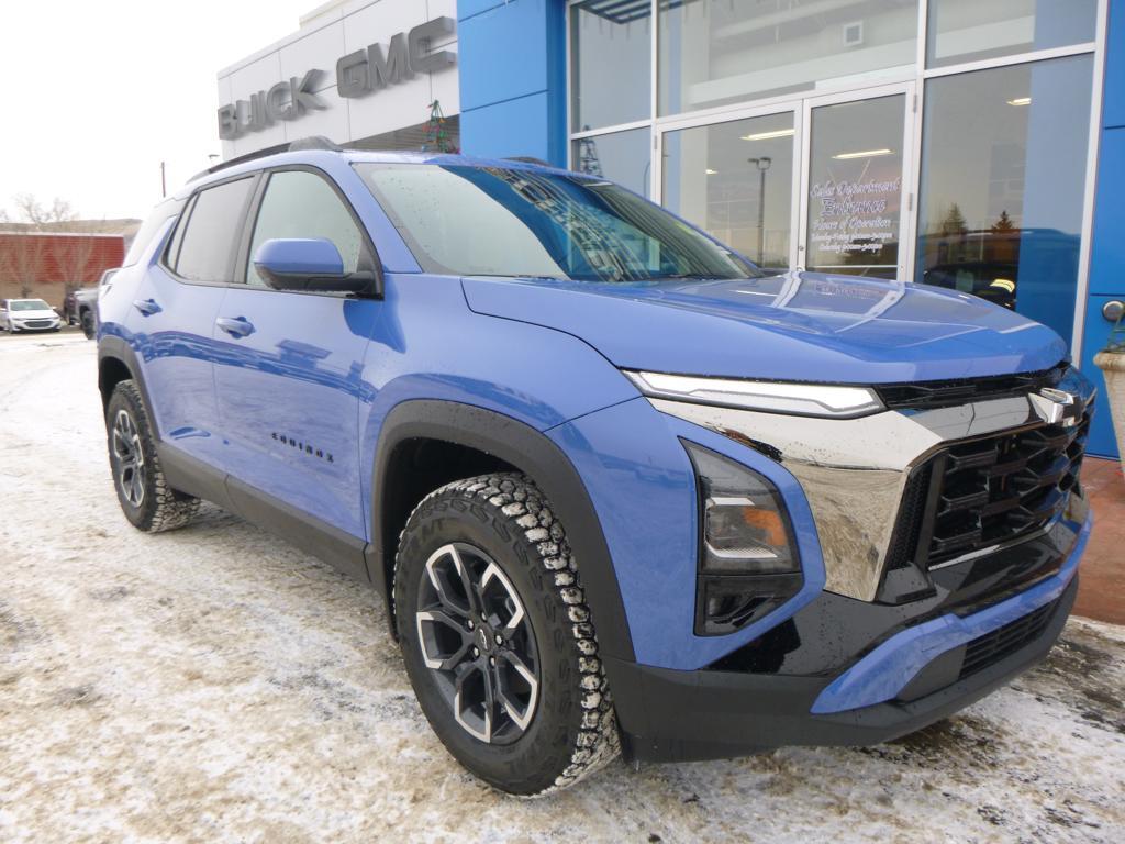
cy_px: 422
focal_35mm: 25
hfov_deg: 69.4
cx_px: 562
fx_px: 812
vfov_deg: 54.9
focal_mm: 4.5
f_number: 3.9
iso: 100
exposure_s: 1/100
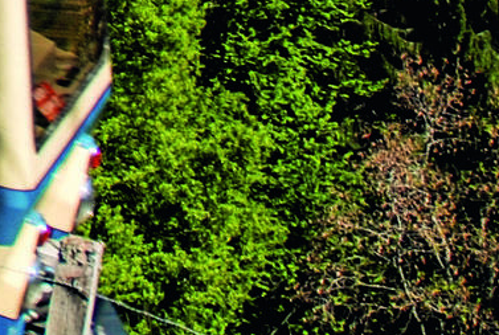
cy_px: -575
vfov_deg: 7.1
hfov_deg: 9.3
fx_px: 2486
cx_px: -957
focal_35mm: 179
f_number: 6.3
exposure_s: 1/160
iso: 100
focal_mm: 18
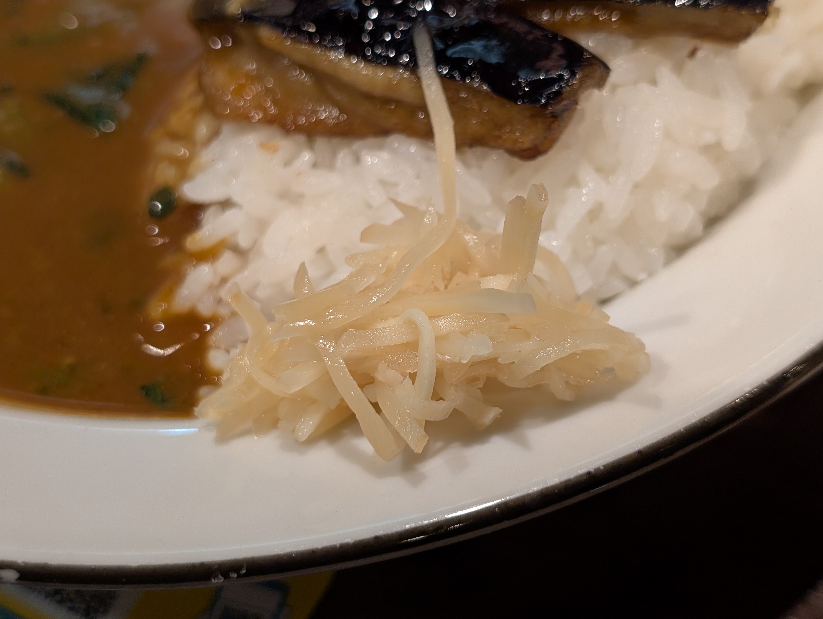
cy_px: 310
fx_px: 1167
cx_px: 412
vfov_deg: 29.7
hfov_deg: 38.9
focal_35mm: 49
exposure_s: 1/56
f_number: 1.68
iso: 82
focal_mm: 6.9
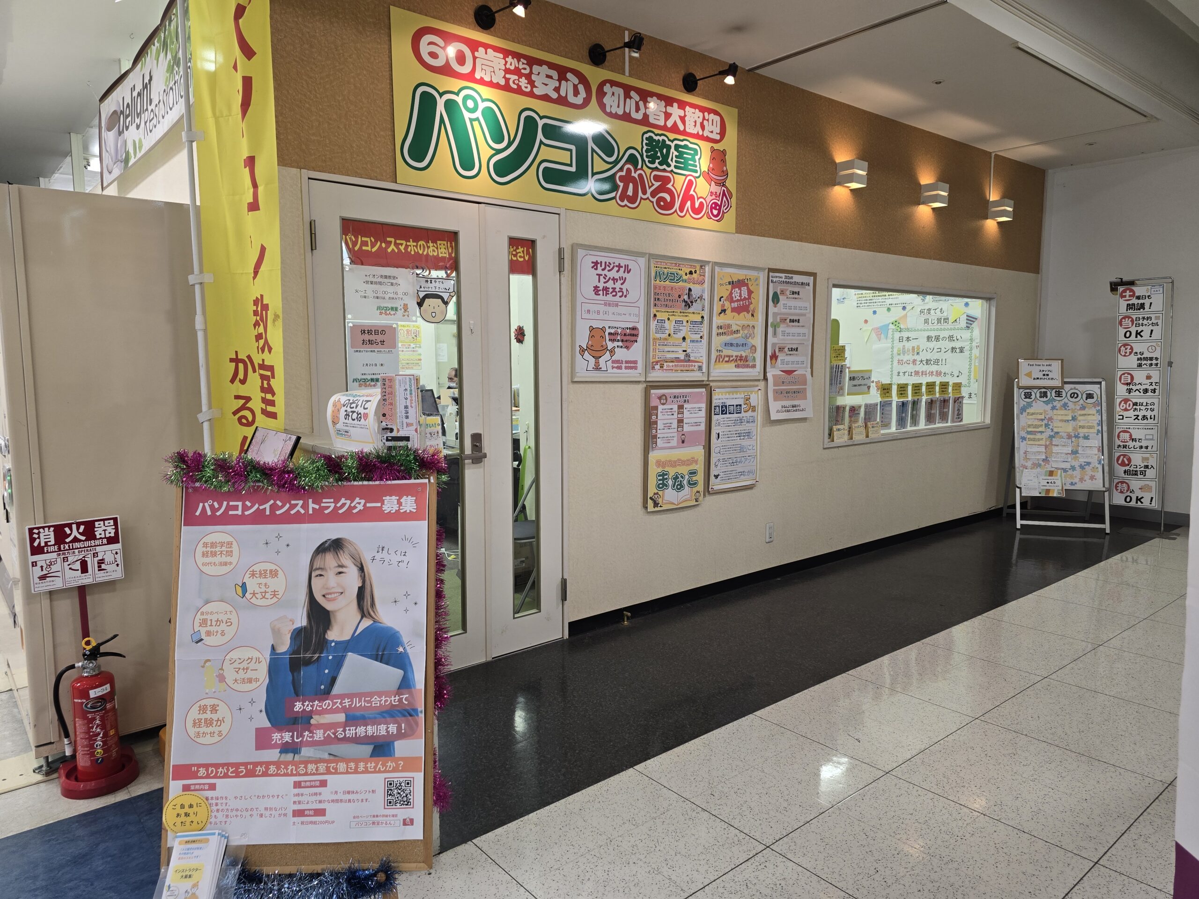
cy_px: 450
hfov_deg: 73.9
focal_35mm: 23
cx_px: 600
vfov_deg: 58.9
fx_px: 797
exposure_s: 1/120
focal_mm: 6.3
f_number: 1.7
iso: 100
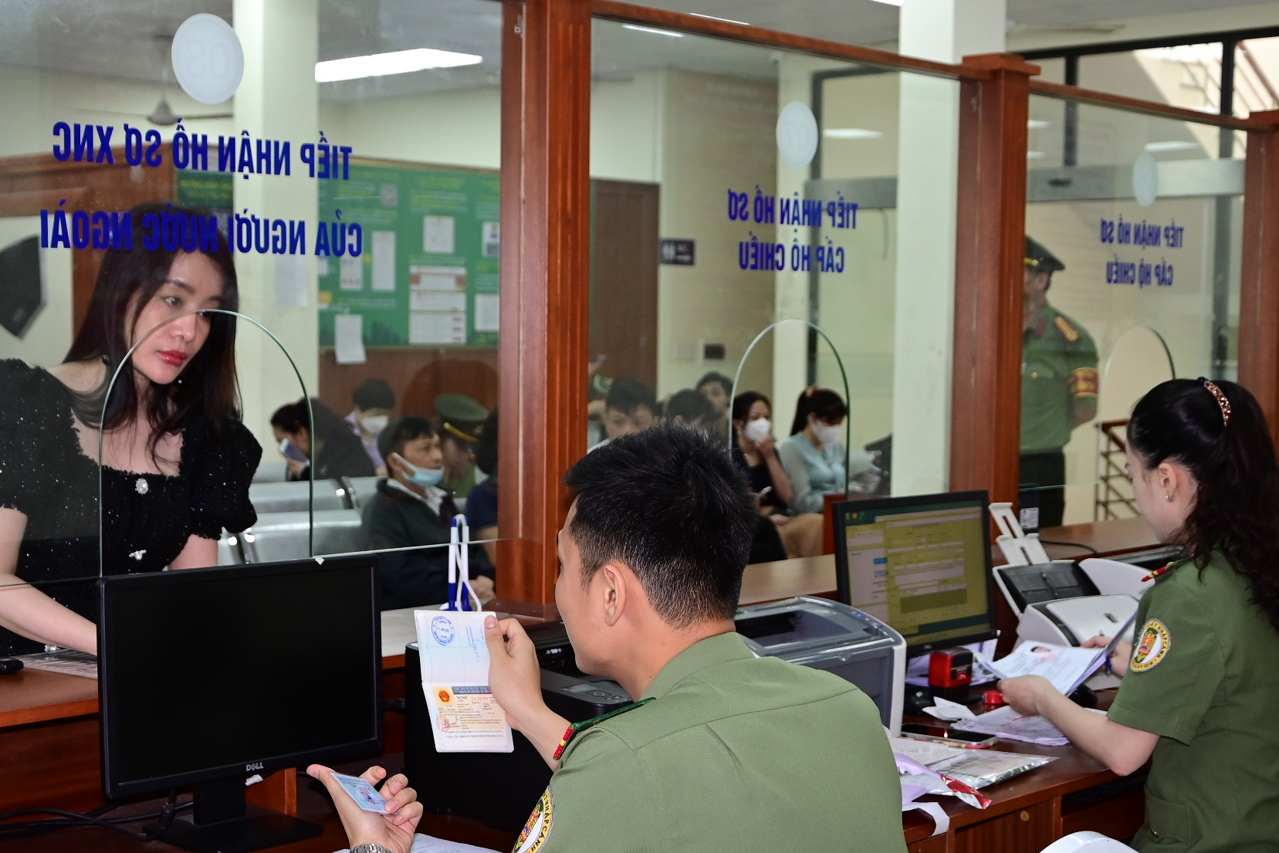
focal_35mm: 57
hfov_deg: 35.0
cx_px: 576
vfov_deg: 23.8
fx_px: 2025
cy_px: 454
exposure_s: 1/200
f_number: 4.2
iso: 1000
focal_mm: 32
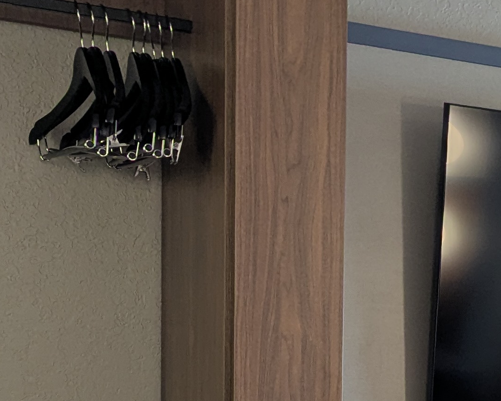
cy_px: 466
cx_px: 687
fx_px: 1320
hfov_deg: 19.5
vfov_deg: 16.6
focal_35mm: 89
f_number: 1.85
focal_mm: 6.81
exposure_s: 1/24
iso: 75
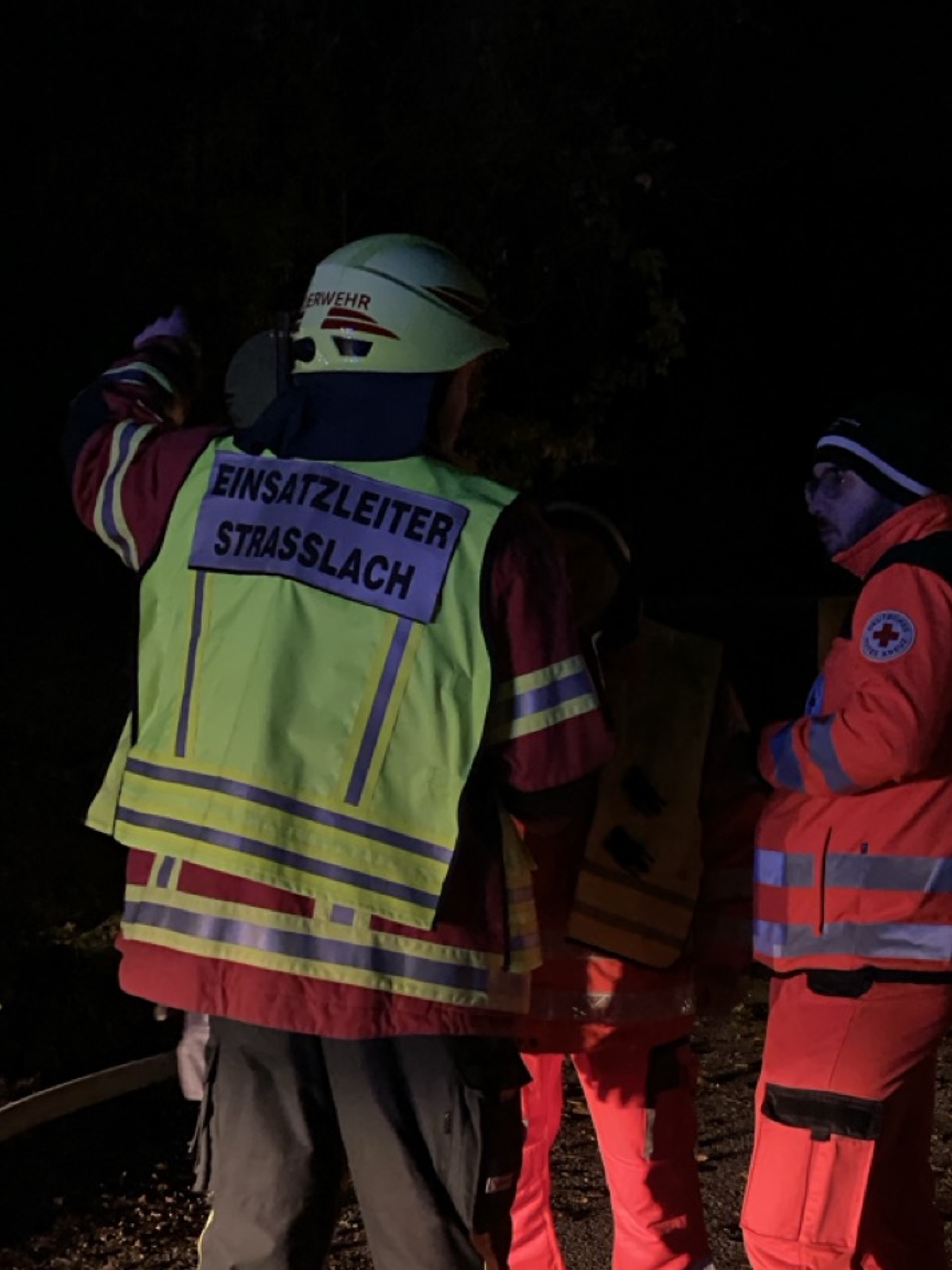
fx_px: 2567
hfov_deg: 20.9
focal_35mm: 70
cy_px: 751
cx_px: 617
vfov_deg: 27.7
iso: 1000
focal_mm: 6
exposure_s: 1/14
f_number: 2
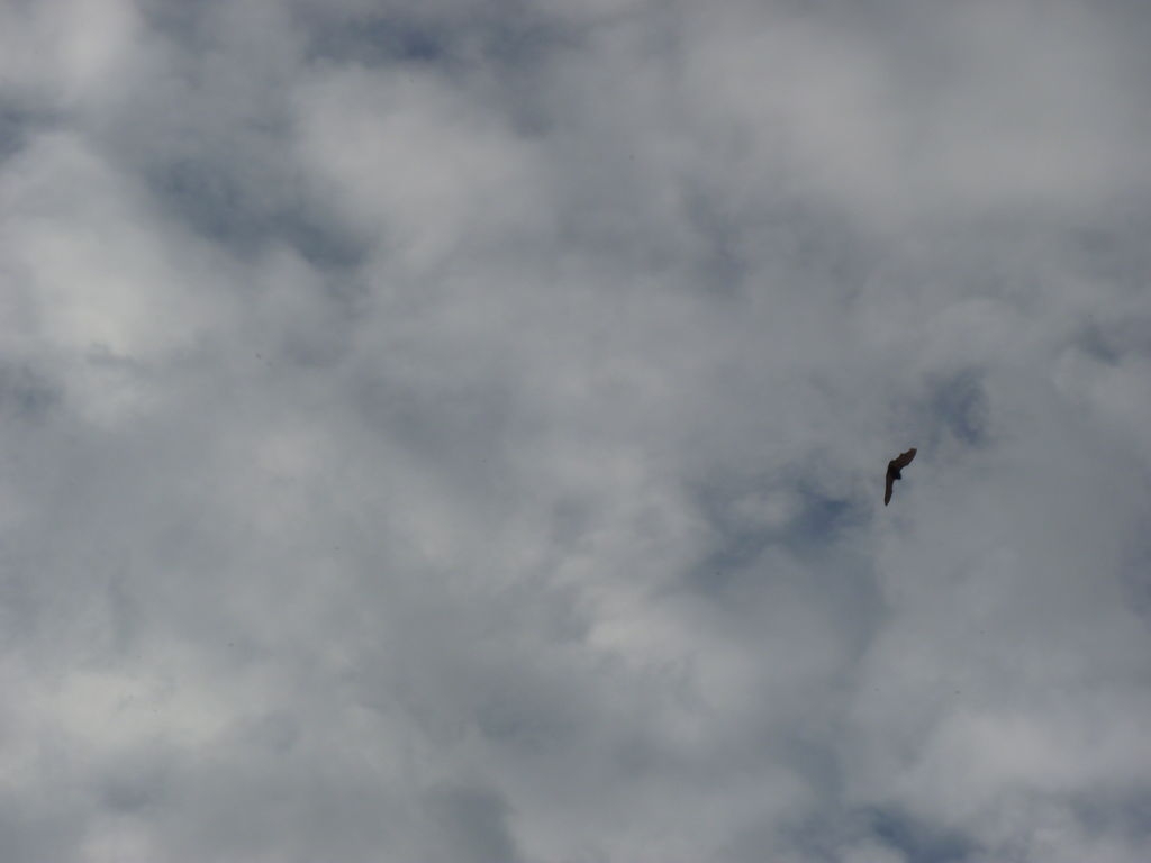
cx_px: 576
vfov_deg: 12.7
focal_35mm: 117
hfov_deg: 16.8
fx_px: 3890
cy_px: 432
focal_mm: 20.8
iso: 80
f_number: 5.6
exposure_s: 1/500
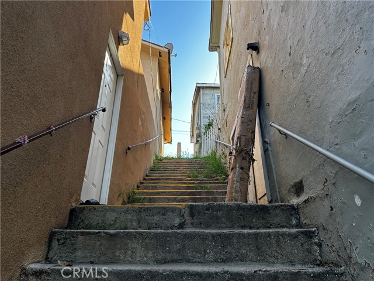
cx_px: 187
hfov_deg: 71.6
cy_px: 140
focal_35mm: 24
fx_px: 259
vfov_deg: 56.8
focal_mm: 6.86
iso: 80
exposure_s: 1/484
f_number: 1.78
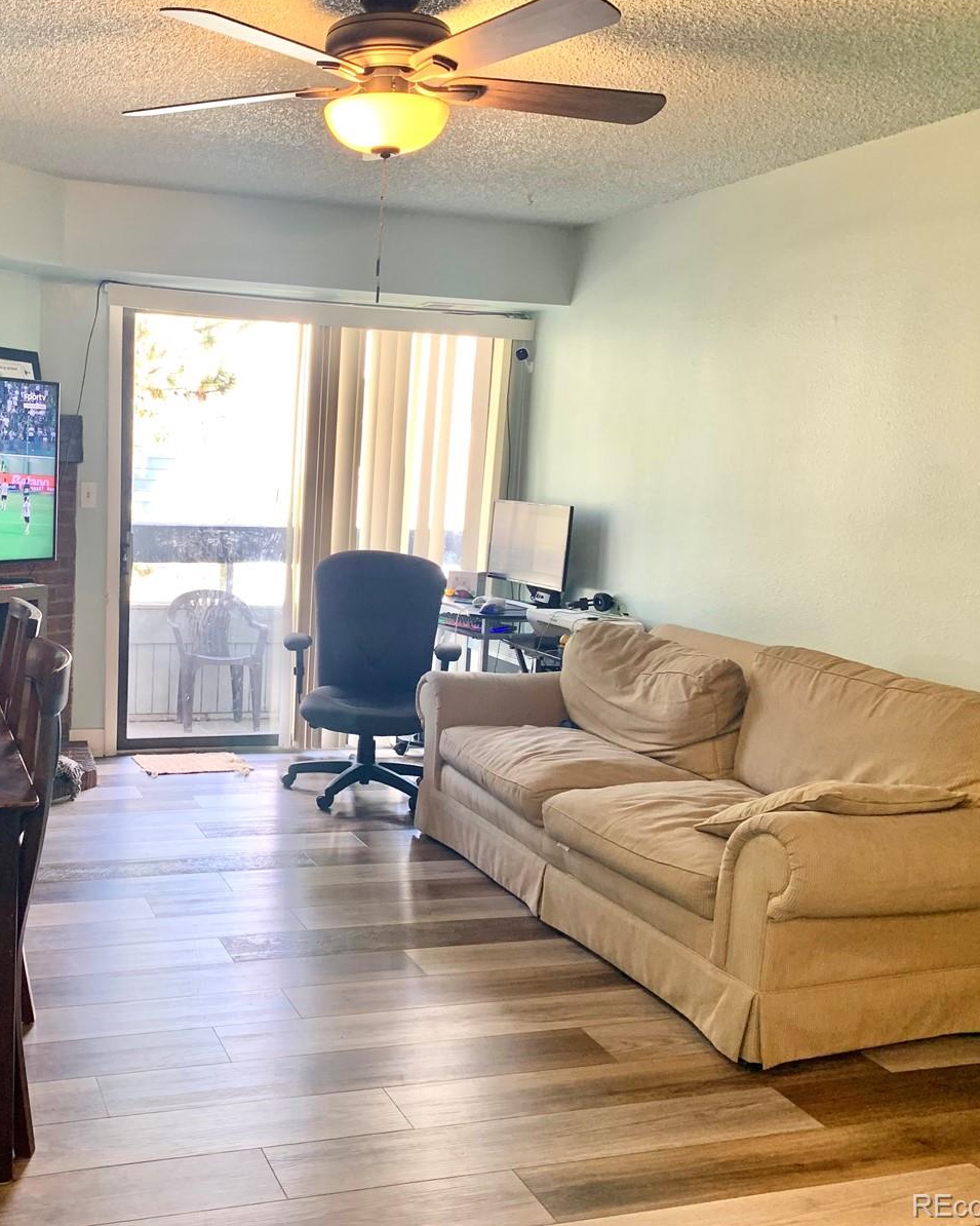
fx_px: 1233
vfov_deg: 52.8
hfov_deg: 42.2
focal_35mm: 34
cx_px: 258
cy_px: 611
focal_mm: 4.25
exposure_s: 1/60
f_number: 1.8
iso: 80
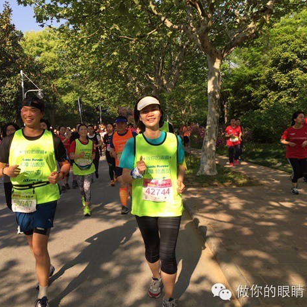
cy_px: 156
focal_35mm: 35
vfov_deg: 47.2
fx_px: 351
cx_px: 108
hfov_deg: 46.6
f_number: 2.2
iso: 32
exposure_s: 1/775
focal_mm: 4.15
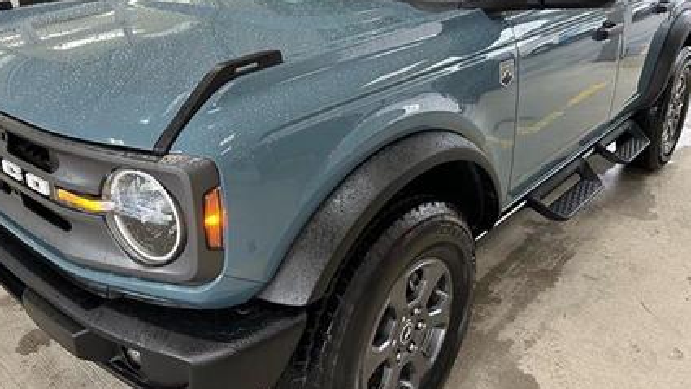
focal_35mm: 31
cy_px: 143
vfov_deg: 37.5
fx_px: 568
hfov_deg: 62.5
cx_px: 312
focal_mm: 6.86
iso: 250
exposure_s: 1/60
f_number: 1.78
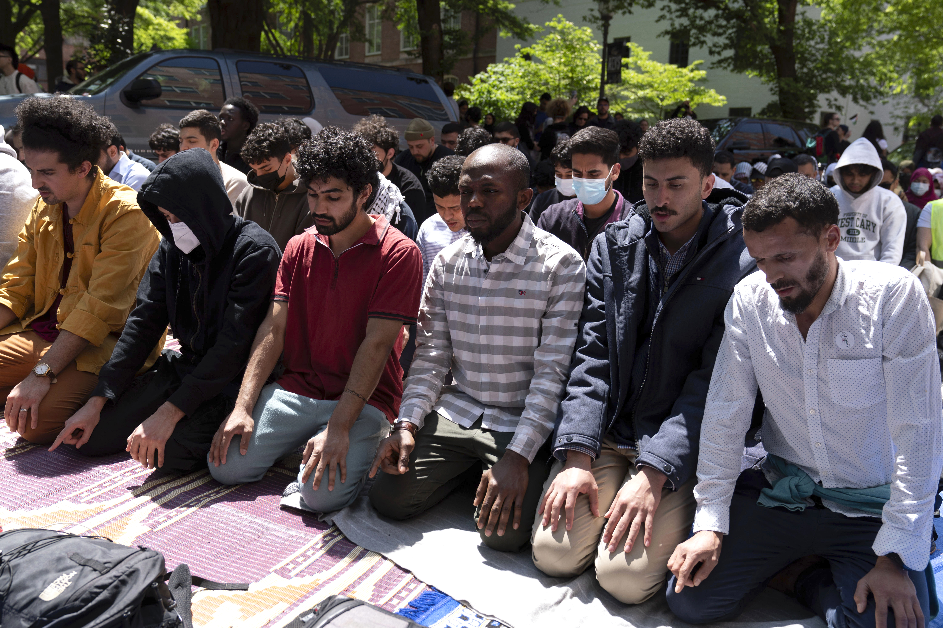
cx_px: 472
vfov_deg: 40.0
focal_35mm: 33
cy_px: 314
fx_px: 864
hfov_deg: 57.2
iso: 100
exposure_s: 1/400
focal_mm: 33
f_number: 5
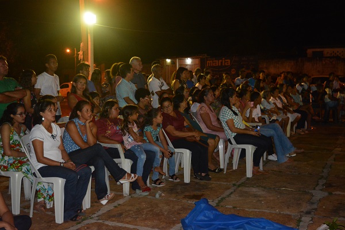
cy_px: 115
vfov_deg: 29.9
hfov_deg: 43.6
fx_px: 431
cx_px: 172
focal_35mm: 45
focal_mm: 30
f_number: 4.2
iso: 2800
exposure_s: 1/60
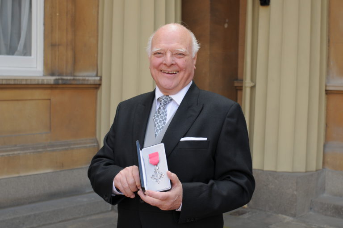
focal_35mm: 52
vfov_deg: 25.7
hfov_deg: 37.9
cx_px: 172
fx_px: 500
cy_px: 114
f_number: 5.6
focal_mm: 35
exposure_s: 1/160
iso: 250
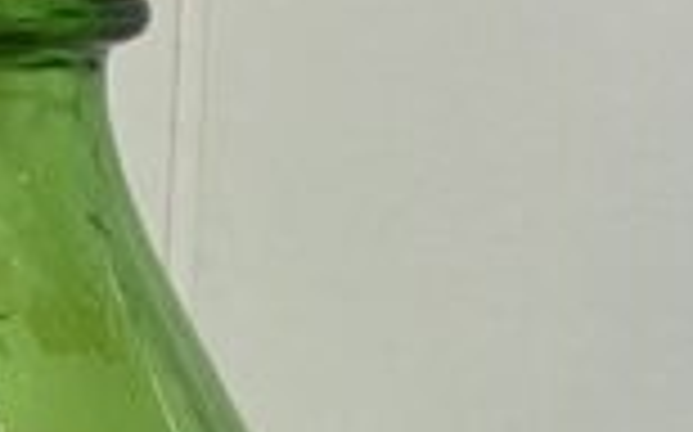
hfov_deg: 10.5
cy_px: 1130
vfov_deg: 6.3
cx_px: -90
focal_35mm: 197
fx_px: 3718
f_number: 1.8
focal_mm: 3.99
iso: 125
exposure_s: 1/60
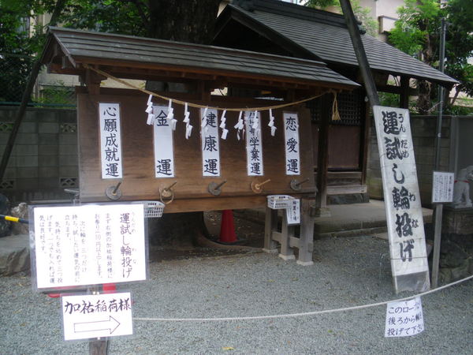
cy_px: 178
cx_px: 236
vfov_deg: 39.7
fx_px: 492
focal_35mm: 36
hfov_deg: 51.4
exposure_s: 1/50
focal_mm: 6.3
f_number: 3.5
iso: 160
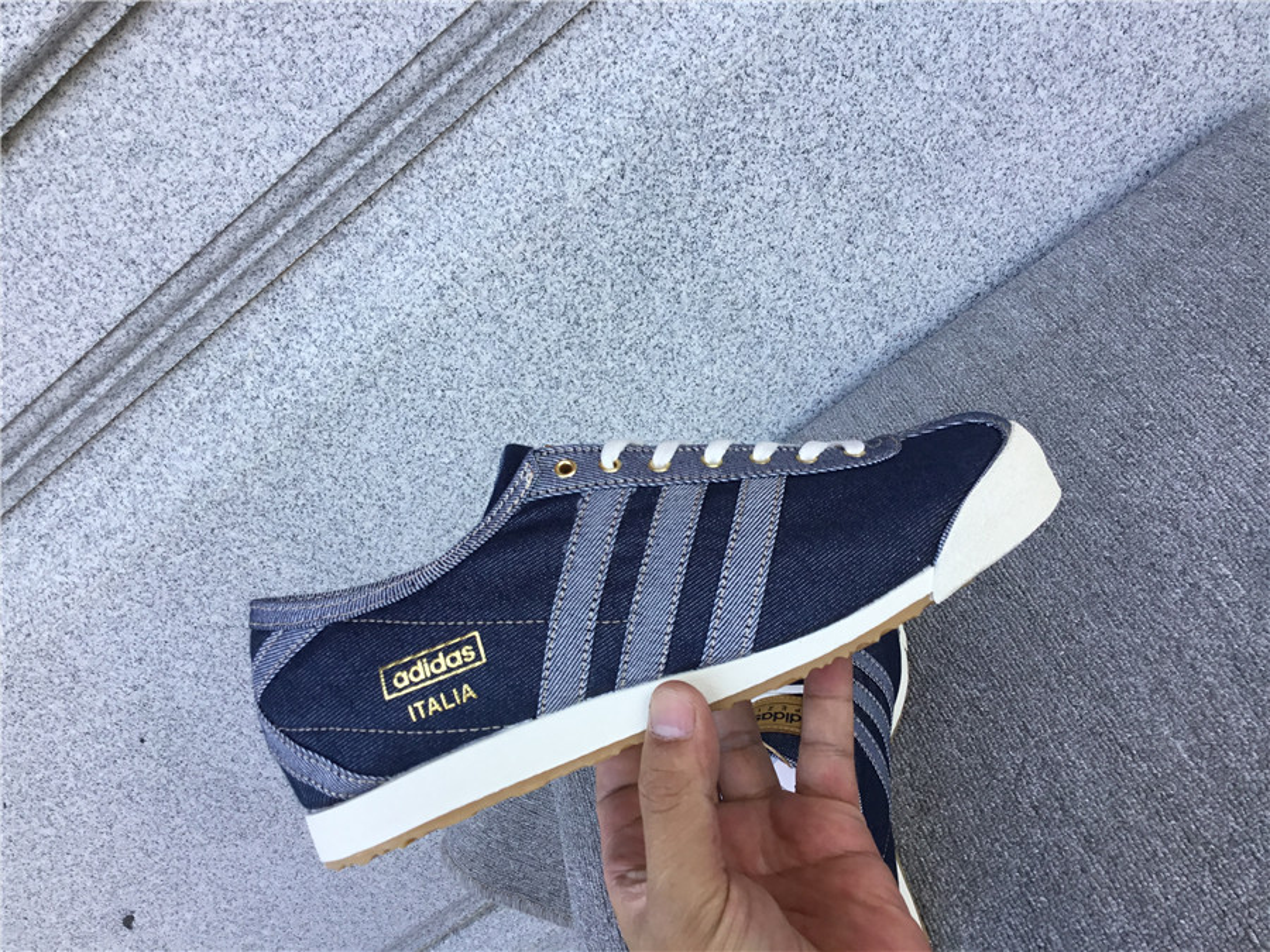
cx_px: 635
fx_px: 1137
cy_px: 476
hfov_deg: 58.4
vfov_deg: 45.4
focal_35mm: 31
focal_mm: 3.3
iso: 32
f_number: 2.4
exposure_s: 1/100
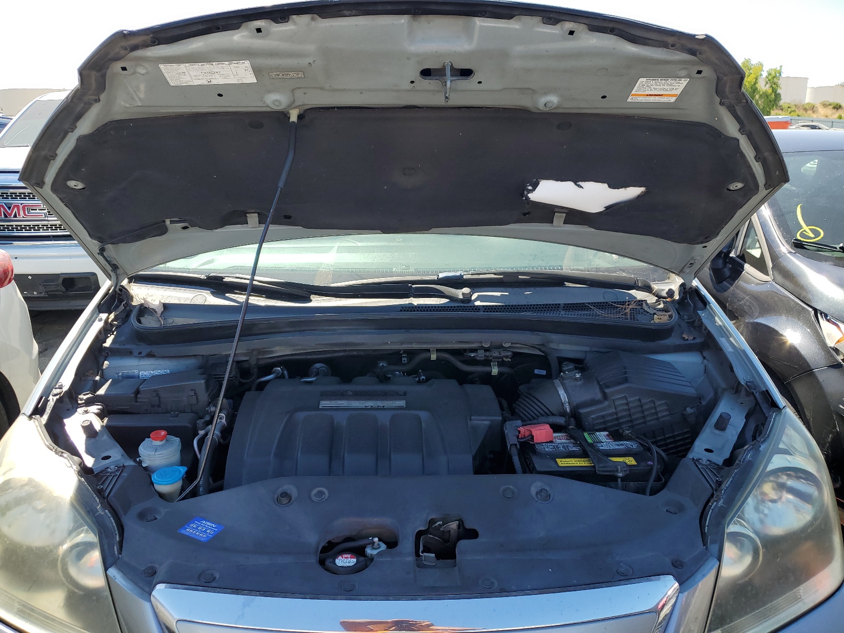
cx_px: 422
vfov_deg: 53.1
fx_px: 634
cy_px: 316
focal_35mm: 26
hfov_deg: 67.3
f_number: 1.5
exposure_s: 1/909
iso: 50
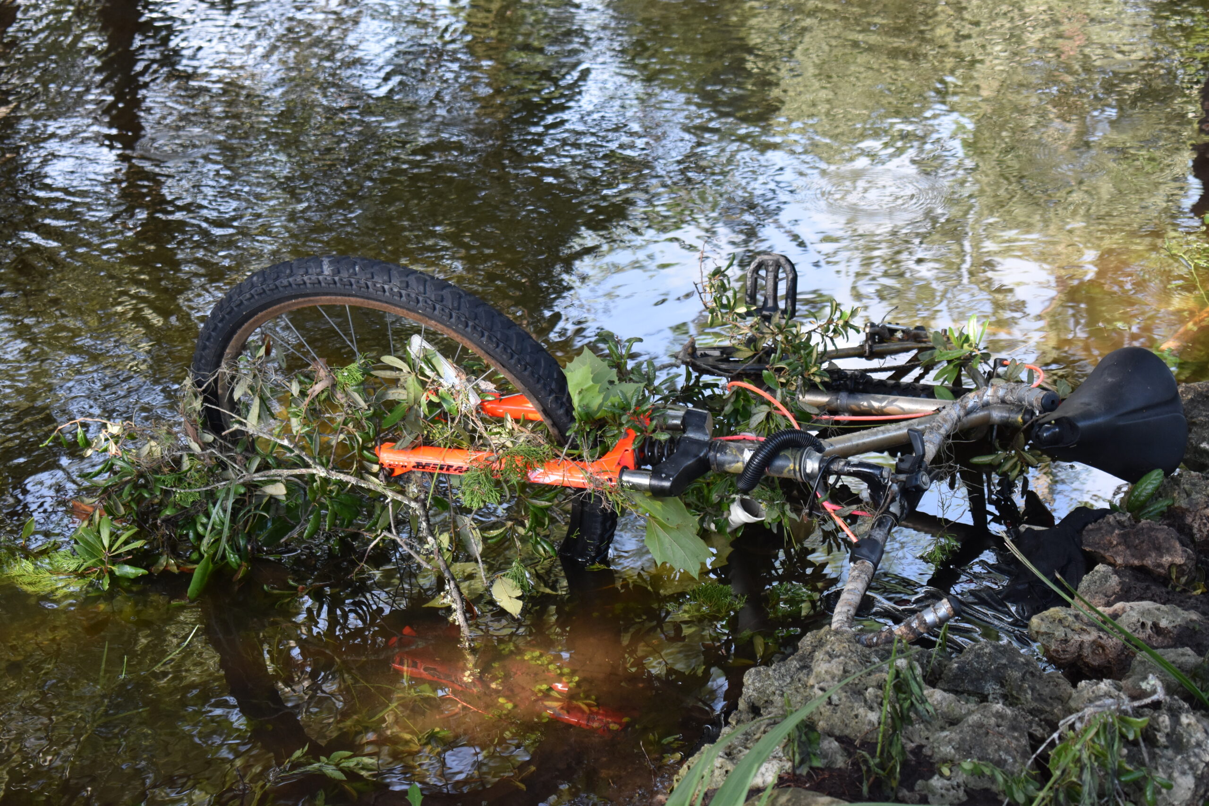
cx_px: 604
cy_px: 403
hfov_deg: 24.6
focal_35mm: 82
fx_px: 2771
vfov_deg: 16.6
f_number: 5.6
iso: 800
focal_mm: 55
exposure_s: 1/200
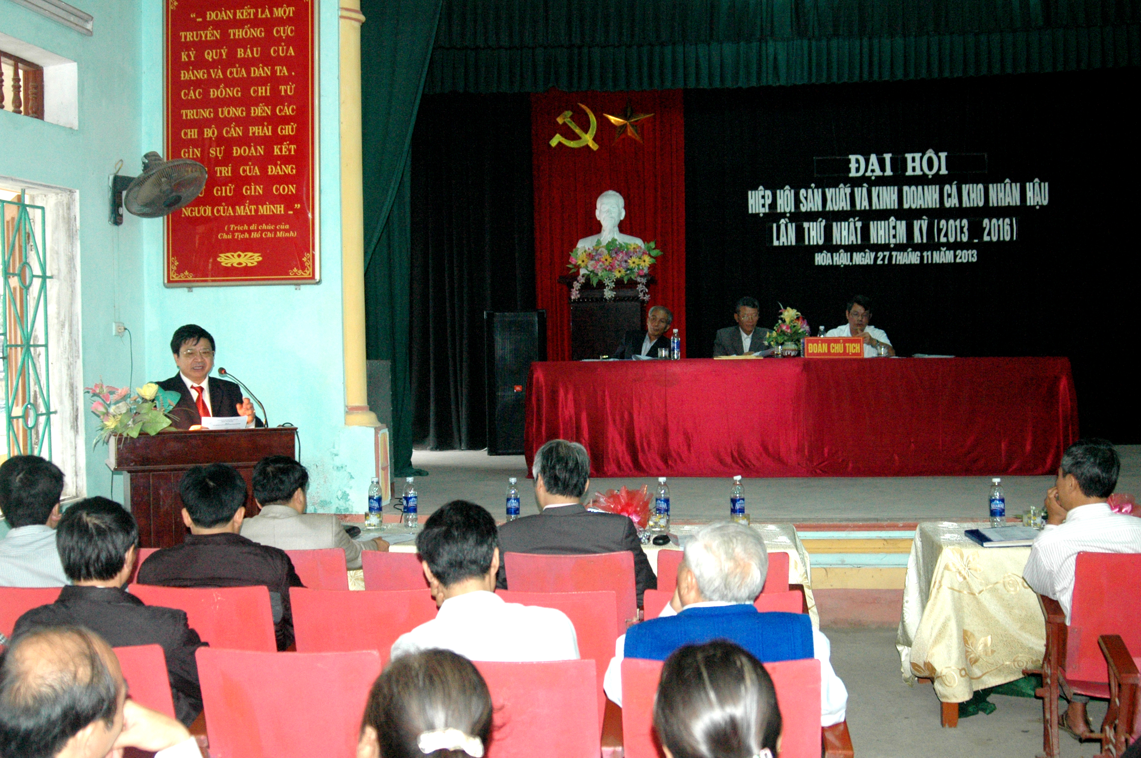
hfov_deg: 46.4
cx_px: 570
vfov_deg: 31.8
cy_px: 379
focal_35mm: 42
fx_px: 1330
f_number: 4
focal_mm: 28
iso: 800
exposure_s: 1/60
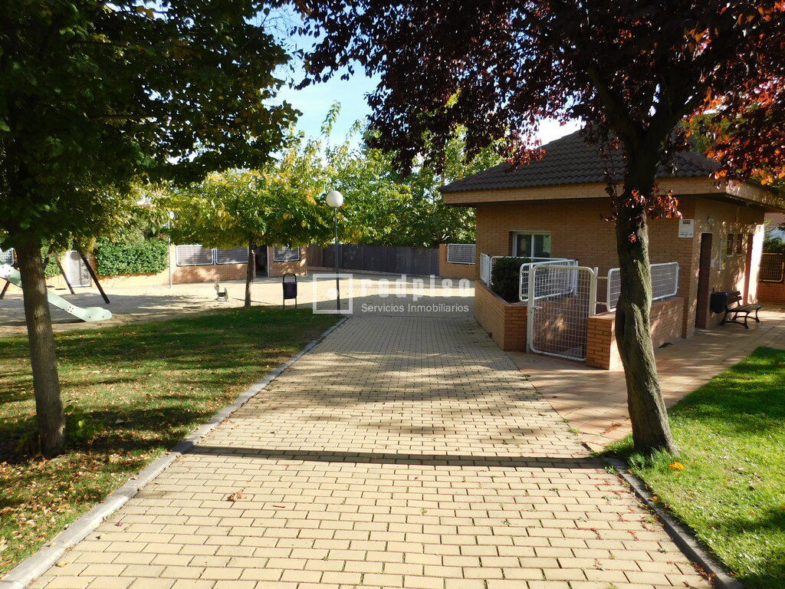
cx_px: 392
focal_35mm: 23
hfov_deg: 73.9
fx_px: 522
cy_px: 294
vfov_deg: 58.9
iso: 125
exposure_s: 1/640
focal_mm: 4
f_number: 3
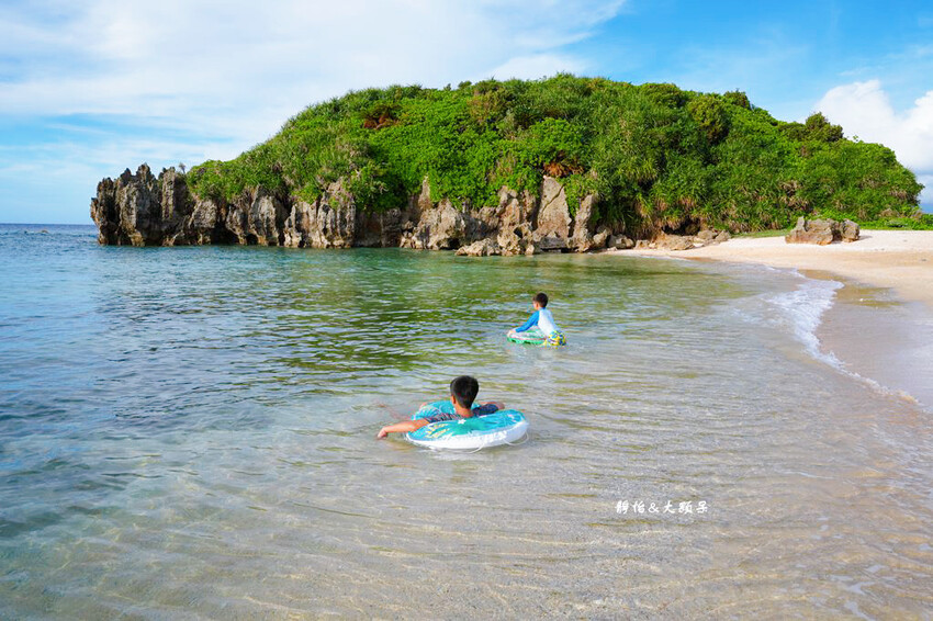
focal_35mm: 28
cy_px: 310
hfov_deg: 65.5
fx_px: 725
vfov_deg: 46.4
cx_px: 466
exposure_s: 1/250
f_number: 8
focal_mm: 28
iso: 160
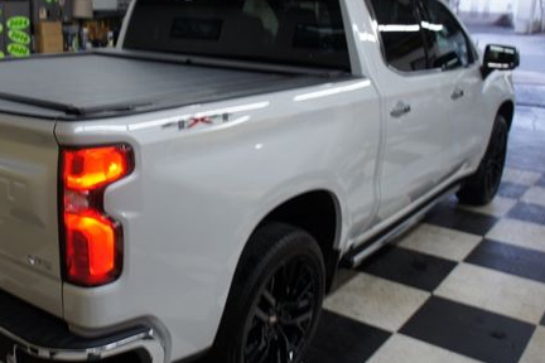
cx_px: 156
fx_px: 606
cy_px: 160
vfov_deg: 33.4
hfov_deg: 47.2
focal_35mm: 40
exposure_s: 1/40
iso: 200
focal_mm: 18
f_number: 4
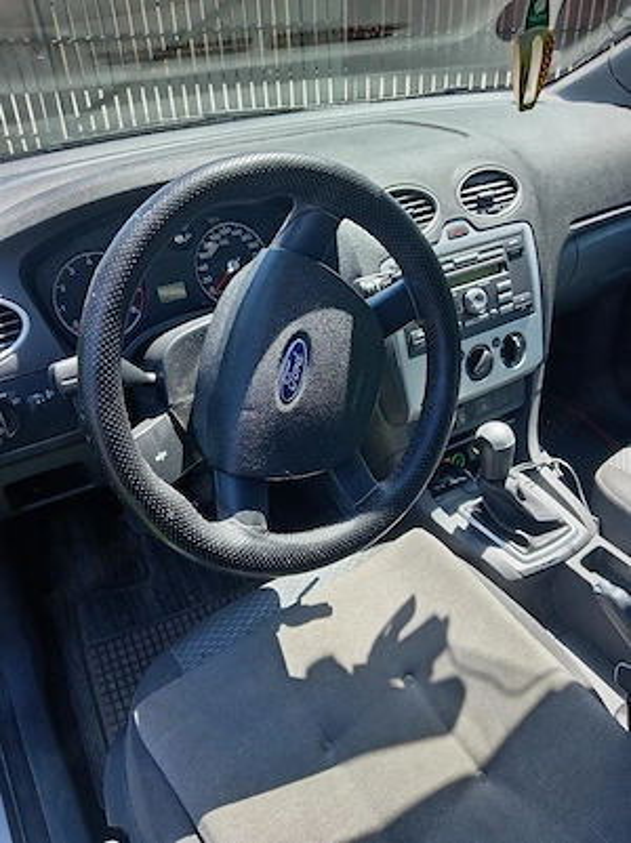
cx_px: 316
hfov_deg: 51.3
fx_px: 657
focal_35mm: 27
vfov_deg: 65.4
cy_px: 422
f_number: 1.8
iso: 105
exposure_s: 1/50
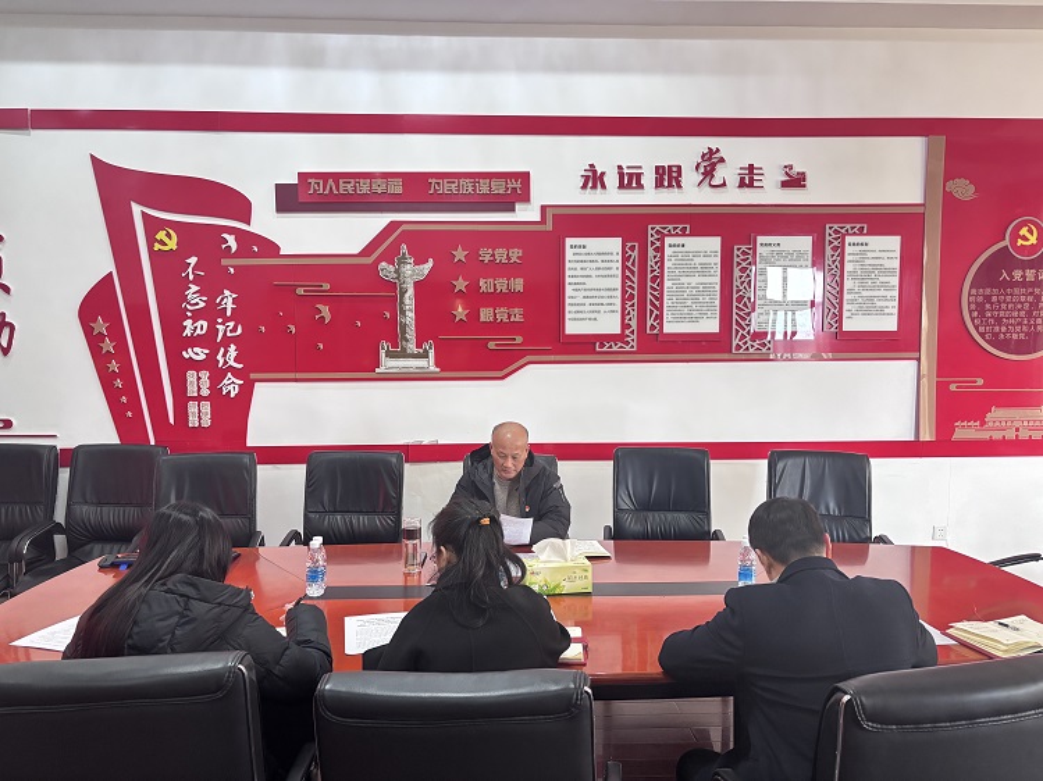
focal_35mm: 26
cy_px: 390
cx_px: 522
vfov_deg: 53.0
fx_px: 783
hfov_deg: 67.3
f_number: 1.6
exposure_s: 1/60
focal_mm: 5.96
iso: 250
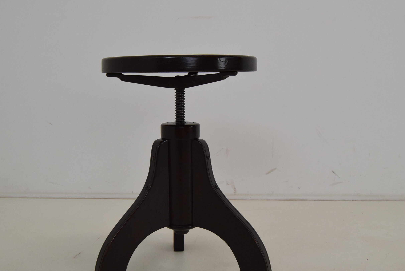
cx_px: 186
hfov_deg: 45.7
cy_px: 154
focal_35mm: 43
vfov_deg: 31.5
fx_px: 480
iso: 1600
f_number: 8
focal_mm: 23
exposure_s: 1/400
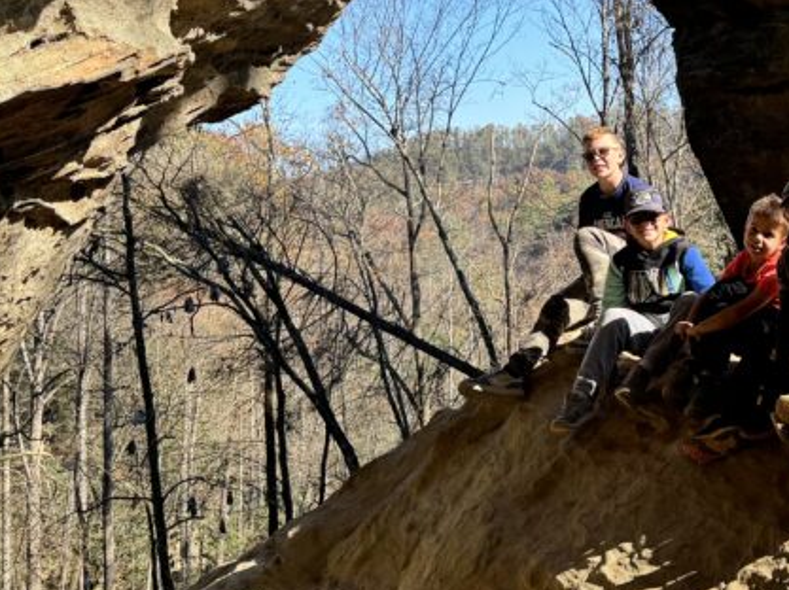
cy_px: -64
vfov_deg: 23.2
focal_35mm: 59
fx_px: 1344
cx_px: 660
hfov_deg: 31.6
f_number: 1.78
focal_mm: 6.76
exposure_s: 1/671
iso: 80
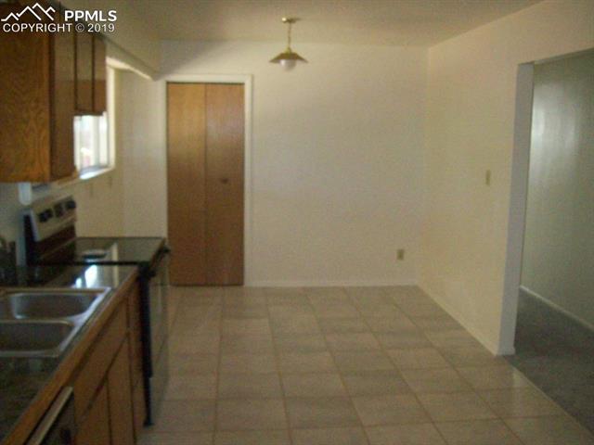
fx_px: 618
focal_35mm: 36
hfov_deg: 51.4
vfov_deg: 39.7
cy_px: 222
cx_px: 297
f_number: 2.7
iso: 400
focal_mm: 6
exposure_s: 1/128
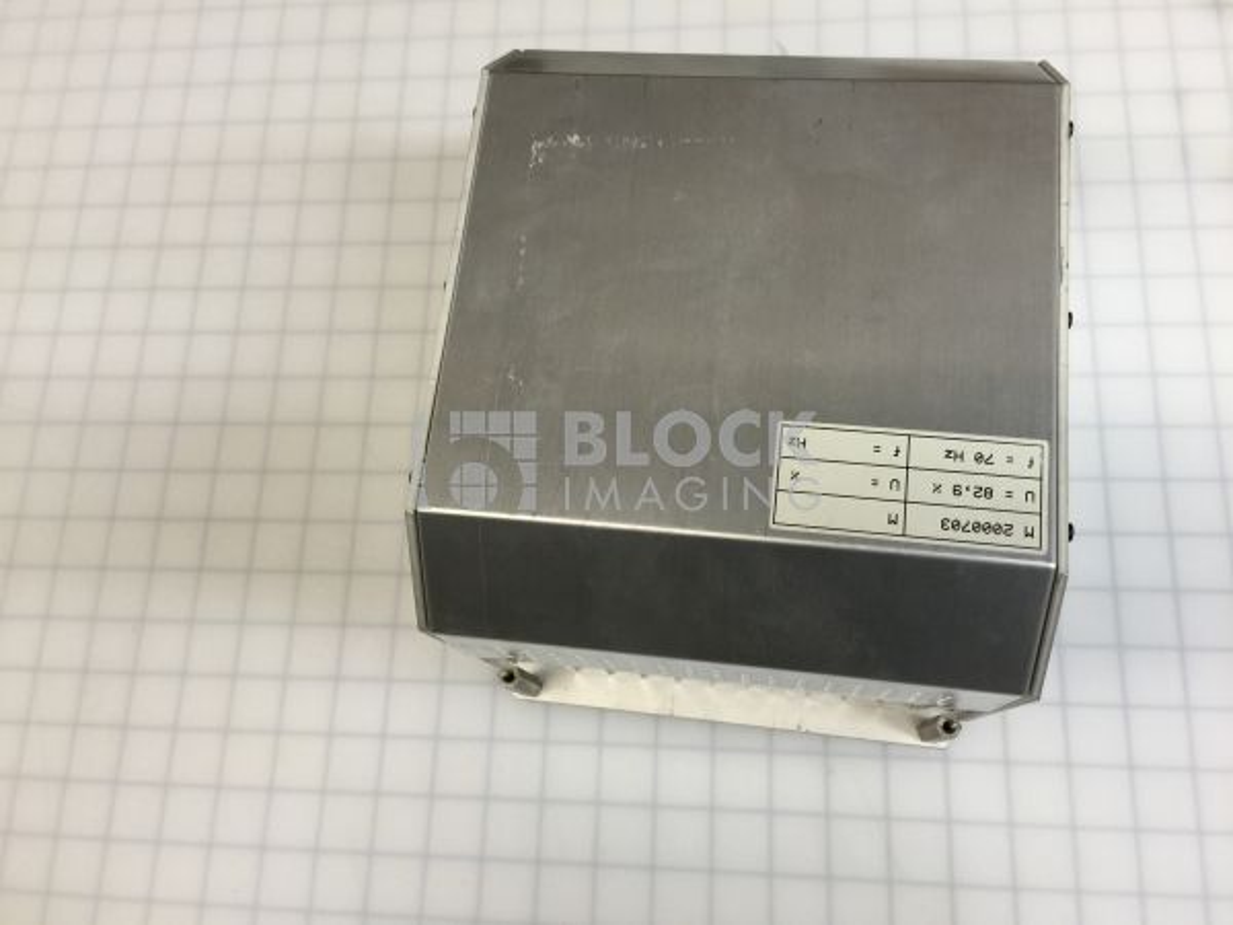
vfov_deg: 48.2
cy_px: 462
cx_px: 616
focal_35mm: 29
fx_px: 1033
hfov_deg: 61.7
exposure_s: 1/30
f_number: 2.2
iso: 50
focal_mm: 4.15
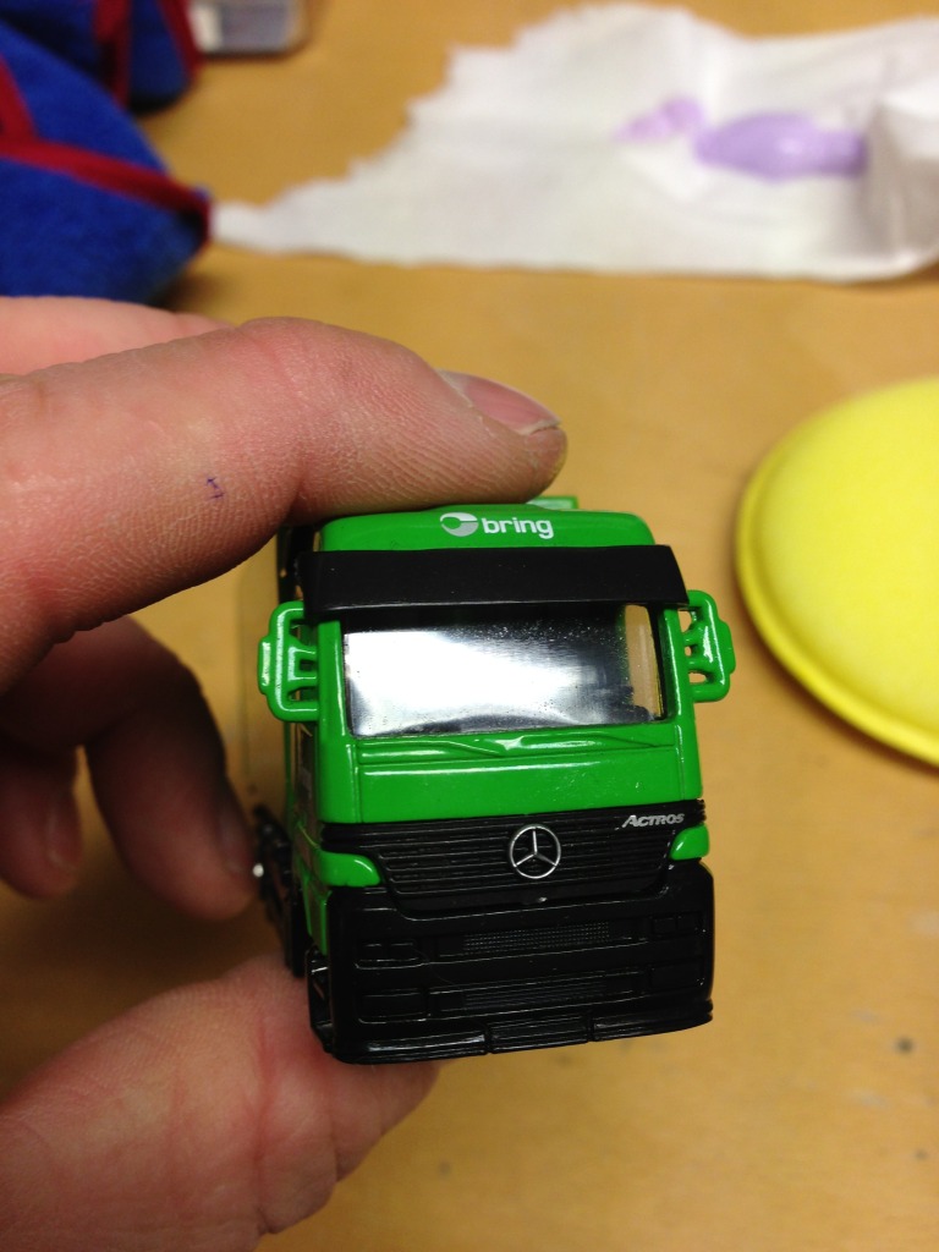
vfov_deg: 55.4
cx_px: 470
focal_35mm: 33
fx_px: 1194
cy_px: 626
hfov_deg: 42.9
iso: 64
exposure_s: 1/30
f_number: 2.4
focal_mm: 4.1
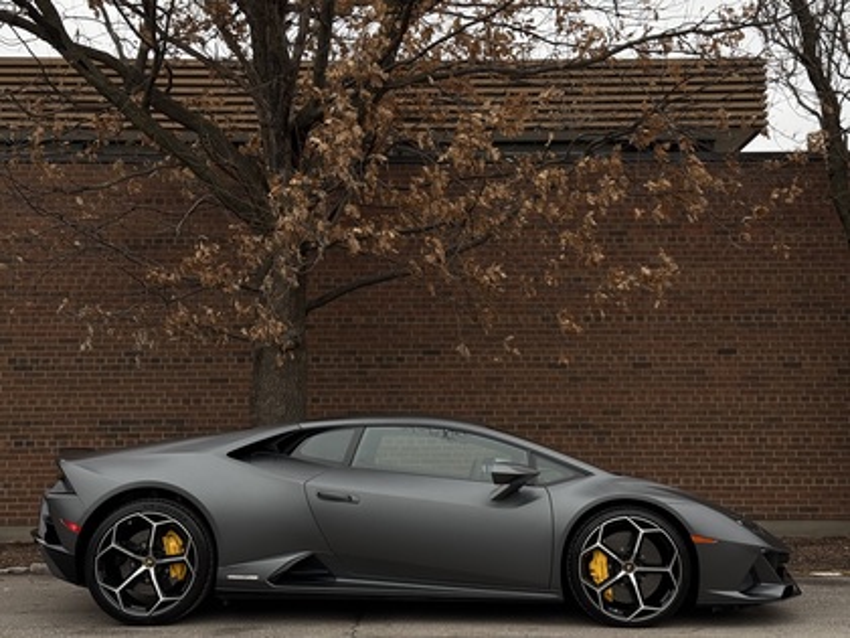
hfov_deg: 39.7
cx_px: 425
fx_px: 1179
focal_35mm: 48
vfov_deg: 30.3
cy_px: 319
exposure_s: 1/1000
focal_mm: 6.76
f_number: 1.78
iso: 64
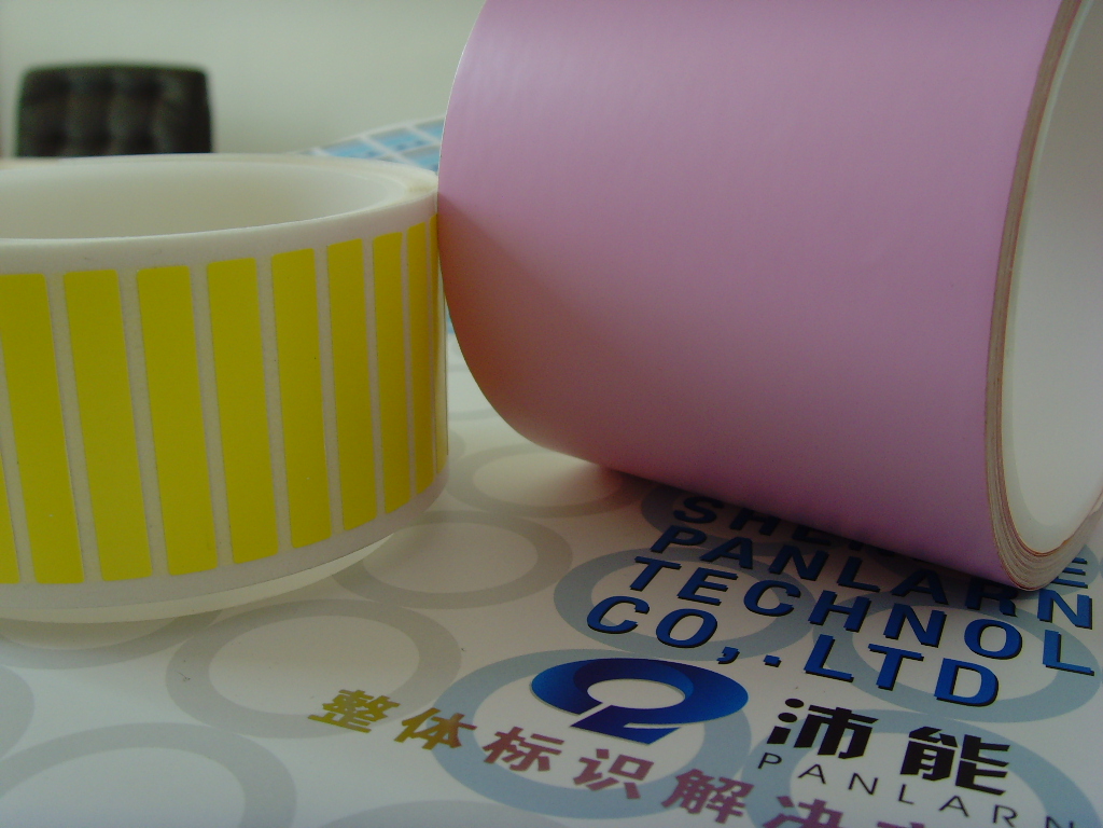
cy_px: 414
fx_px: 1243
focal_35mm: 39
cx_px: 552
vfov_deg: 36.8
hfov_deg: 47.9
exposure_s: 1/45
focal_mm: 6.6
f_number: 3.5
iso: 100
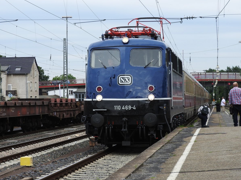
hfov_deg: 14.5
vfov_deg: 10.9
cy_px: 90
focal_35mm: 136
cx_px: 121
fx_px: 947
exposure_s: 1/200
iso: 100
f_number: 5
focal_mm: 24.2
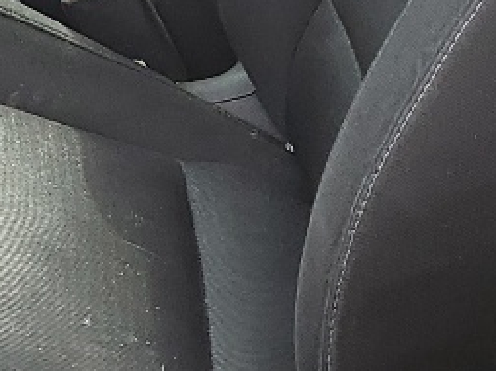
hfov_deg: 11.3
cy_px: -400
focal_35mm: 164
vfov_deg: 8.5
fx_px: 2348
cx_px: -365
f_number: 1.5
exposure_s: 1/217
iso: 50
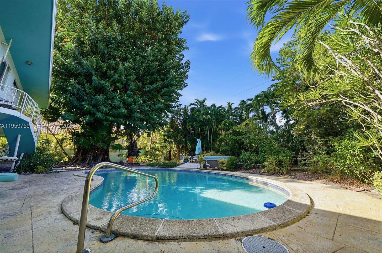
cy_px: 126
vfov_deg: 89.8
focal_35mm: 12
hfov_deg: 112.7
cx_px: 191
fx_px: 127
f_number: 8
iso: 400
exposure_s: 1/2500
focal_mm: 12
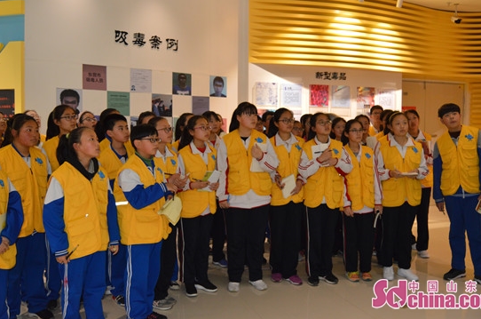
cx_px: 247
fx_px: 421
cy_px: 148
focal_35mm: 32
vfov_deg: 41.5
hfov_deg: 59.5
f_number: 3.5
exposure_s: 1/60
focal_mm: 19
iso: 560
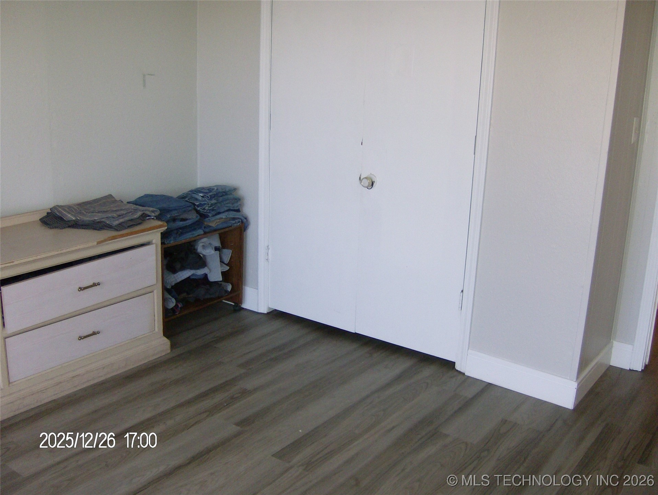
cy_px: 248
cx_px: 329
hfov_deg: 51.3
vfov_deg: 39.7
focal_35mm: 36
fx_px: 685
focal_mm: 6
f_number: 2.8
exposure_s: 1/60
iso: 200
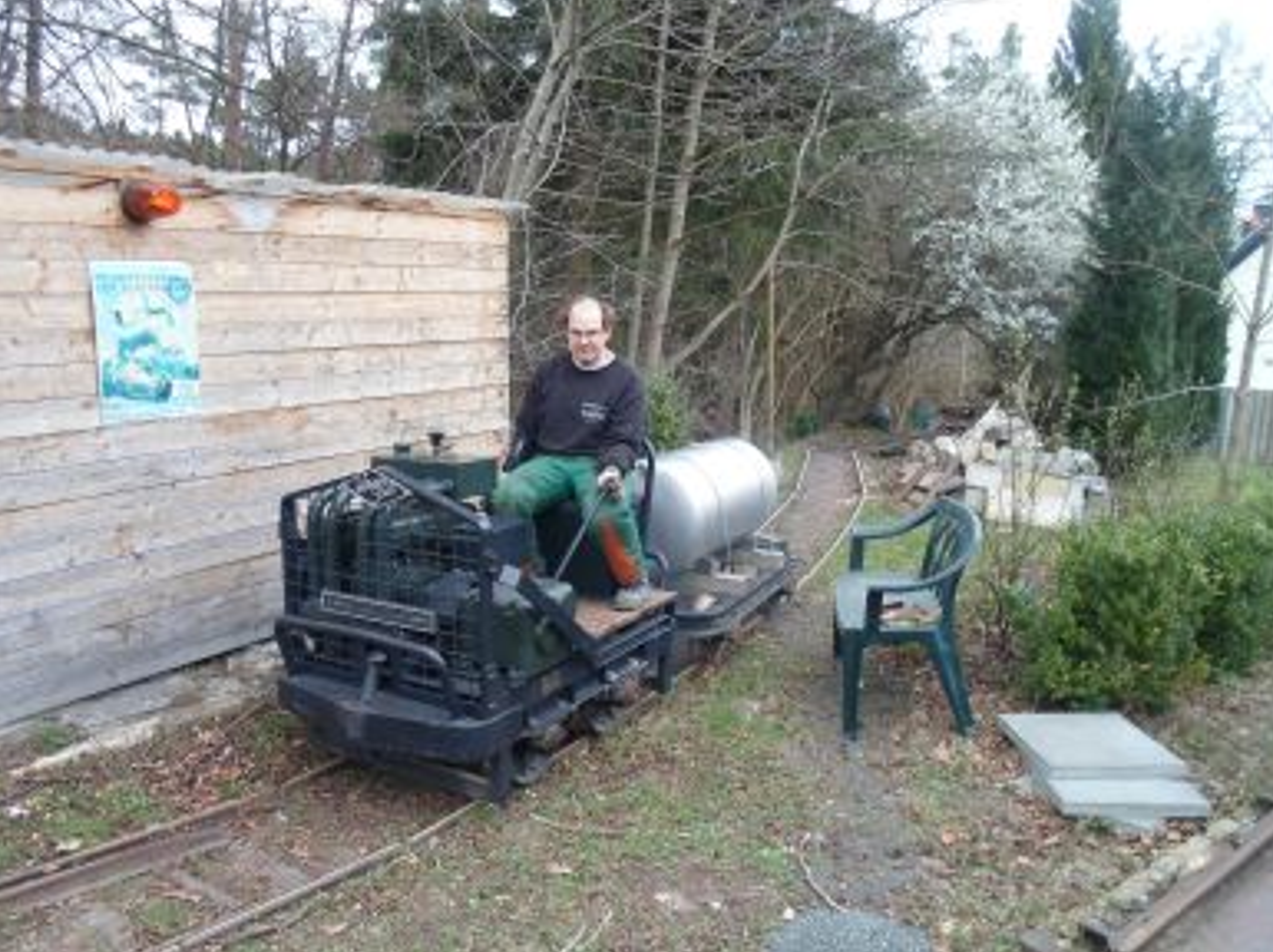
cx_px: 651
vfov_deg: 53.0
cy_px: 469
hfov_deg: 67.3
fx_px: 955
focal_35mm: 26
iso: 120
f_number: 2.5
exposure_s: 1/125
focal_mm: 4.5
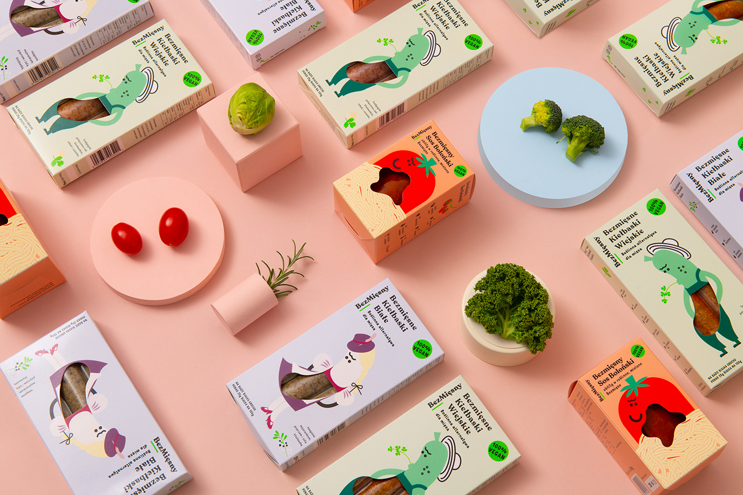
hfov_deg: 33.9
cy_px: 244
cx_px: 374
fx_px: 1217
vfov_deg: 23.0
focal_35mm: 59
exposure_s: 1/160
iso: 100
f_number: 9
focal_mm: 58
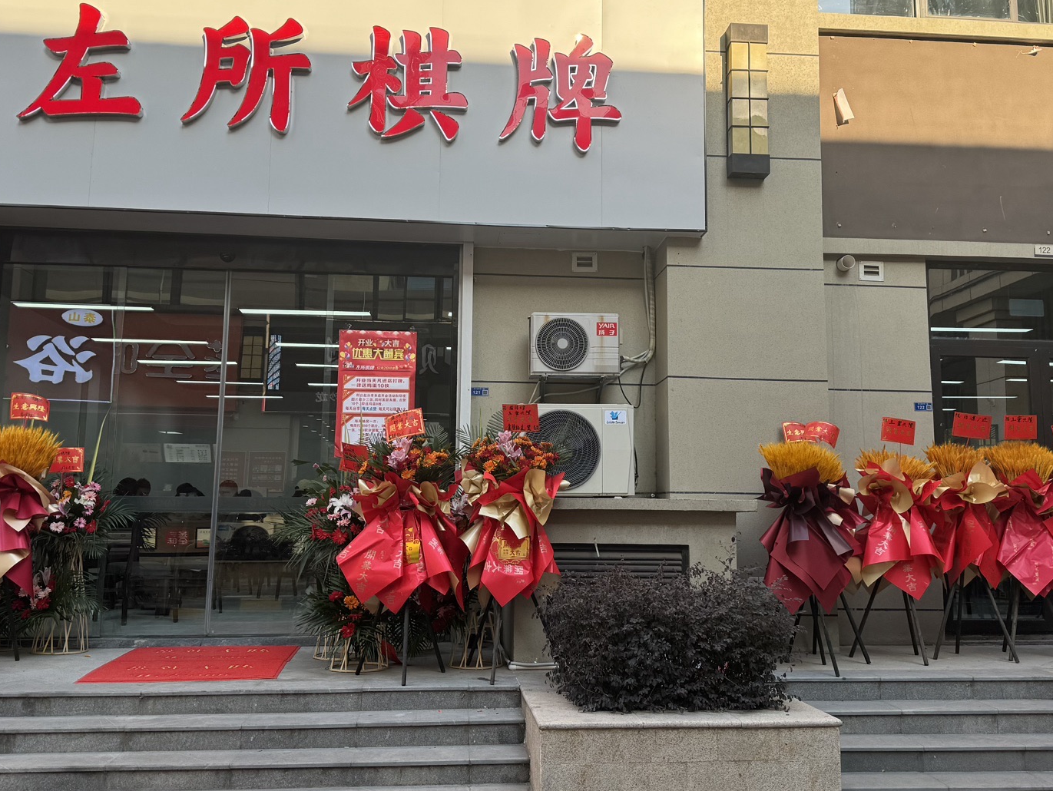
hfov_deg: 52.6
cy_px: 349
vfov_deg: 40.7
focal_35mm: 35
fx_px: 1065
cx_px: 560
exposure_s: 1/952
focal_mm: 6.86
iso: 80
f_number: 1.78
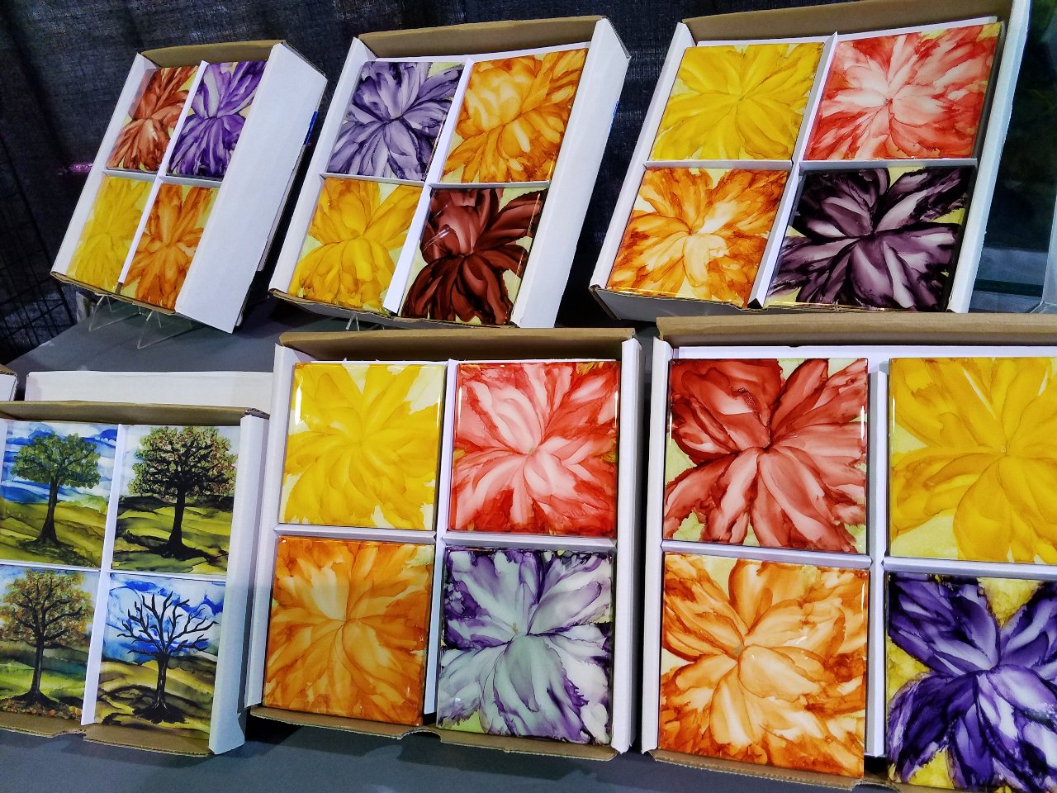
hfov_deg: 67.3
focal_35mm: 26
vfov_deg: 53.1
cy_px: 396
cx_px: 528
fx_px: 794
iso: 160
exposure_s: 1/30
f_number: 1.7
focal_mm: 4.2
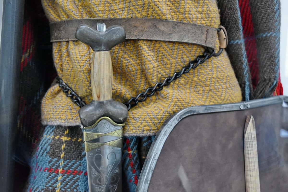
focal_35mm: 44
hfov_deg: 45.0
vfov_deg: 30.8
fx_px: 348
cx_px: 144
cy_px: 96
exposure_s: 1/50
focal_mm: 29
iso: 2000
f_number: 4.2
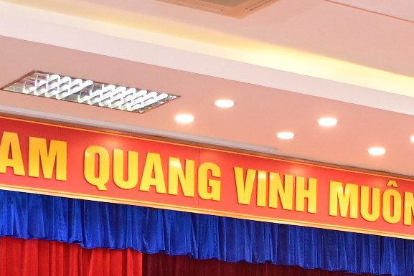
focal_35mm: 116
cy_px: 427
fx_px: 1334
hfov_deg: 17.5
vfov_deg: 11.3
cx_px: 338
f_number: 3.8
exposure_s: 1/200
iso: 2500
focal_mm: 23
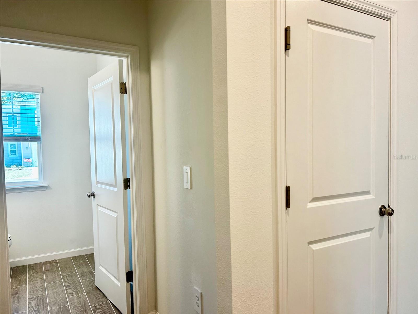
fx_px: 314
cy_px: 157
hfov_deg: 67.3
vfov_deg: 53.1
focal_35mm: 26
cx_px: 209
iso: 64
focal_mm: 5.7
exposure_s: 1/120
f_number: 1.5
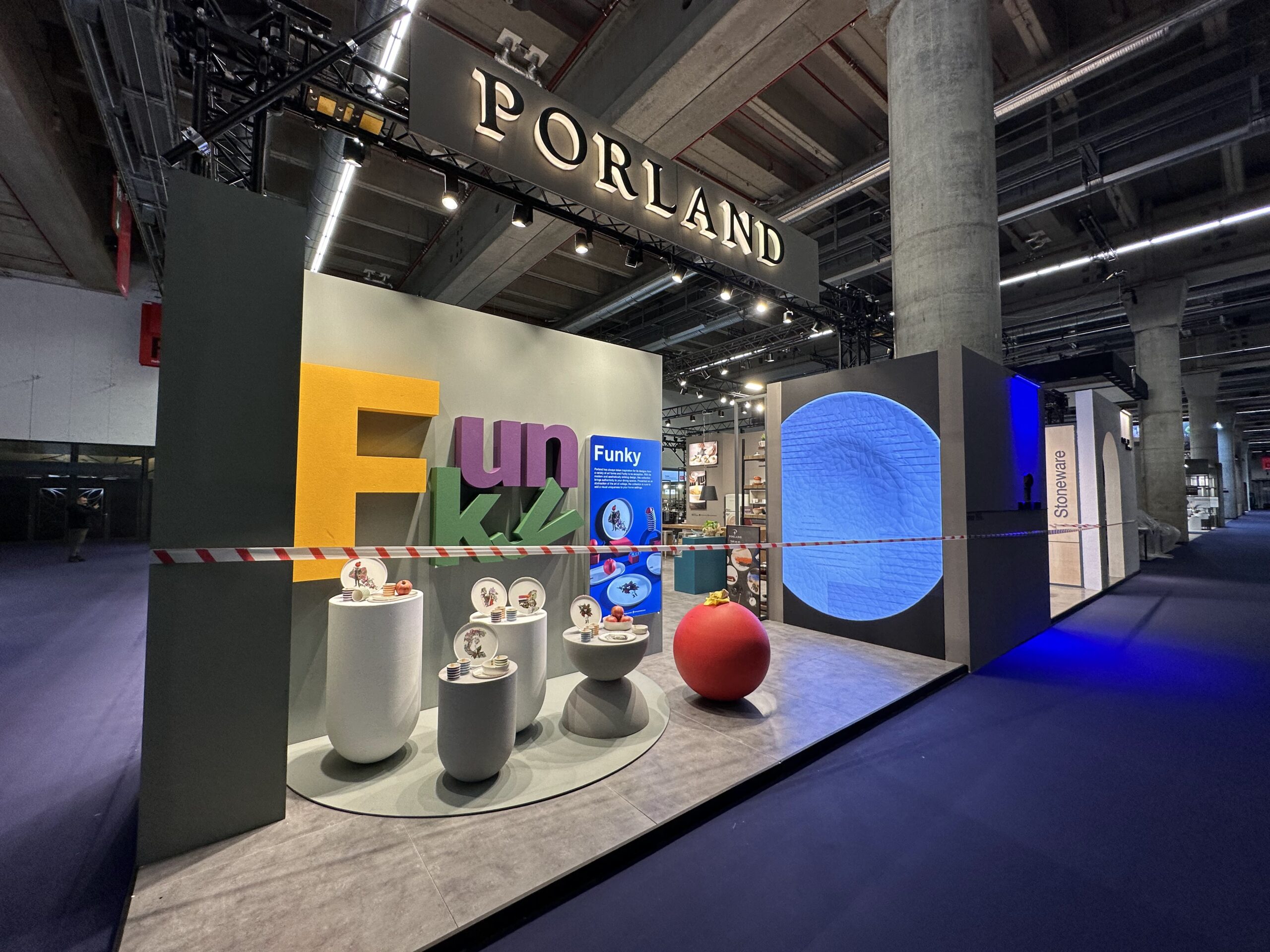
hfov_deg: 102.1
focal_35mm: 14
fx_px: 514
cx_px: 635
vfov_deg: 85.7
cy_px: 476
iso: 125
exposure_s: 1/120
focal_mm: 2.22
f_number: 2.2
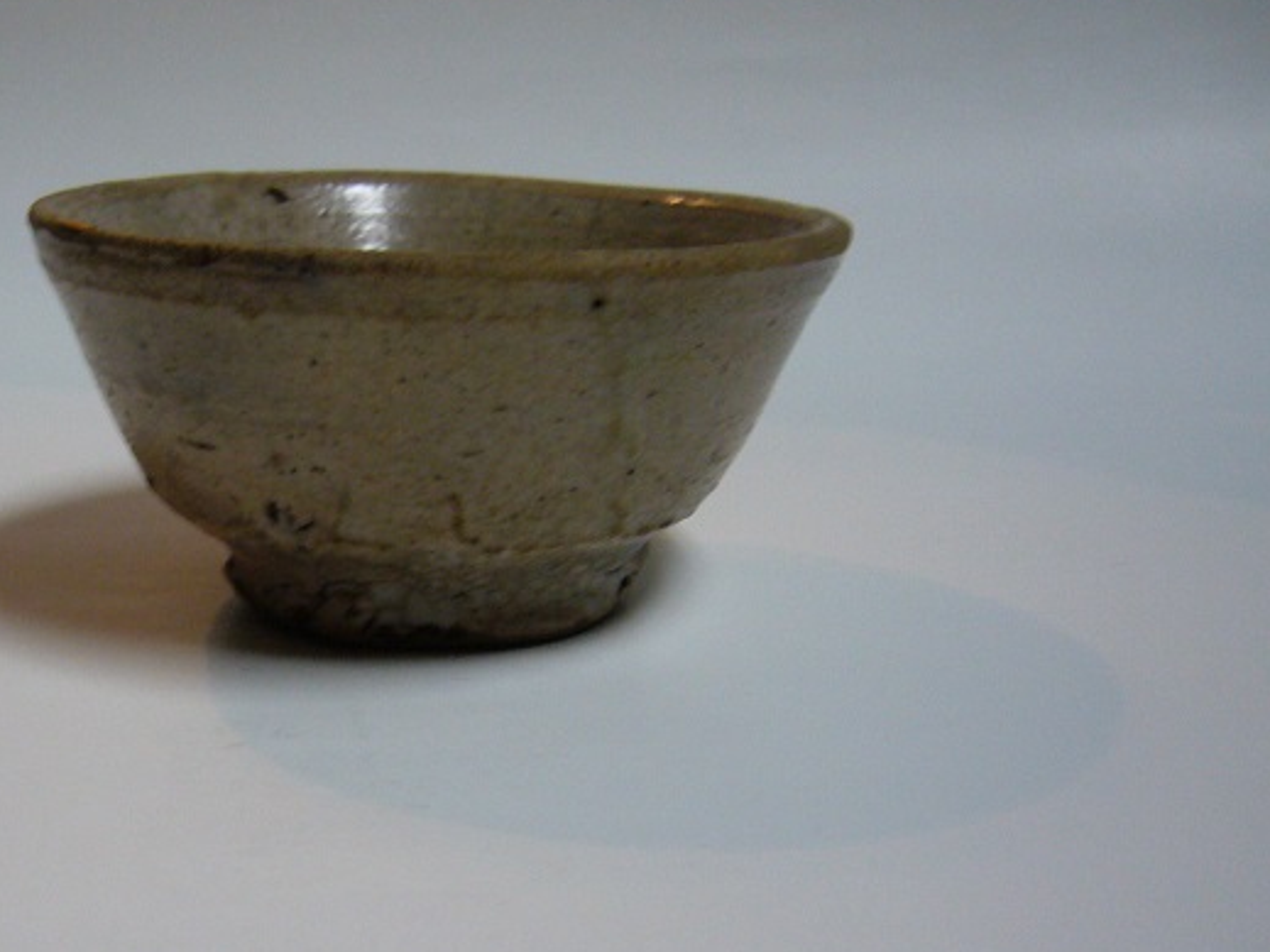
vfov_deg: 27.0
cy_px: 541
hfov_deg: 34.9
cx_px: 333
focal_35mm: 54
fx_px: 1981
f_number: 2.8
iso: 200
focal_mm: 5.8
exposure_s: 1/15
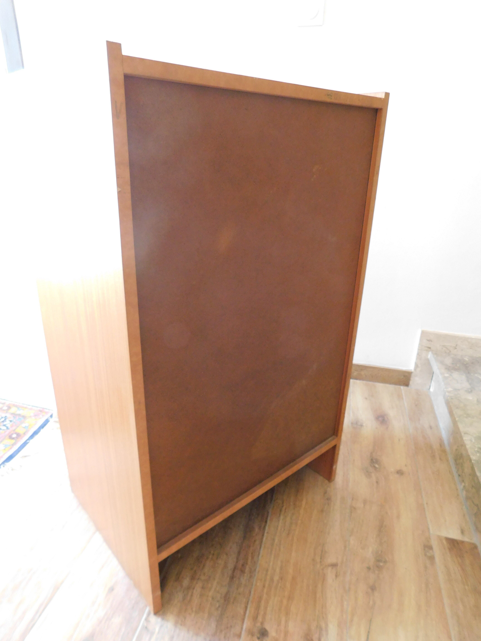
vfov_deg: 73.9
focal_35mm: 23
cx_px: 240
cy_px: 320
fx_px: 426
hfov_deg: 58.9
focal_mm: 4
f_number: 3
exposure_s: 1/15
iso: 400
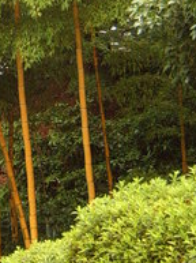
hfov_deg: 11.7
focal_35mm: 123
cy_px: -19
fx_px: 932
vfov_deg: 15.7
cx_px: -46
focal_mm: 6.2
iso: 141
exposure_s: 1/90
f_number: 2.9
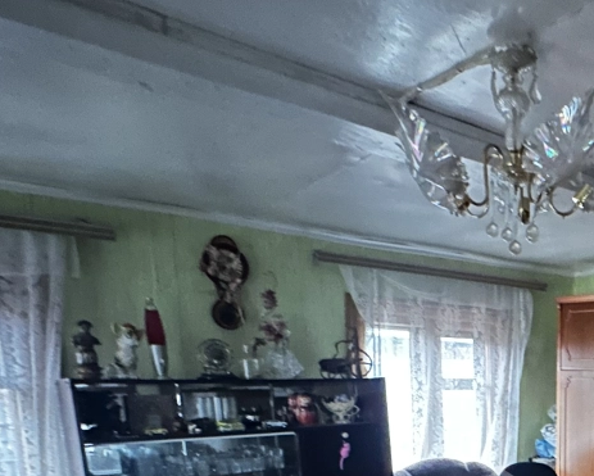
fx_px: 651
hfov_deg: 41.4
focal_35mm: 37
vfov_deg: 35.7
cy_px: 491
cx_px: 618
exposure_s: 1/8
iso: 2500
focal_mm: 2.22
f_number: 2.2
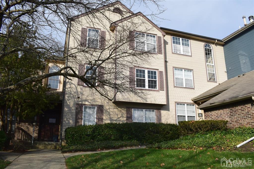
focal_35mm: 30
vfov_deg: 43.6
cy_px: 84
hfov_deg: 61.9
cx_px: 127
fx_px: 212
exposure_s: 1/500
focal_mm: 20
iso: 320
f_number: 11
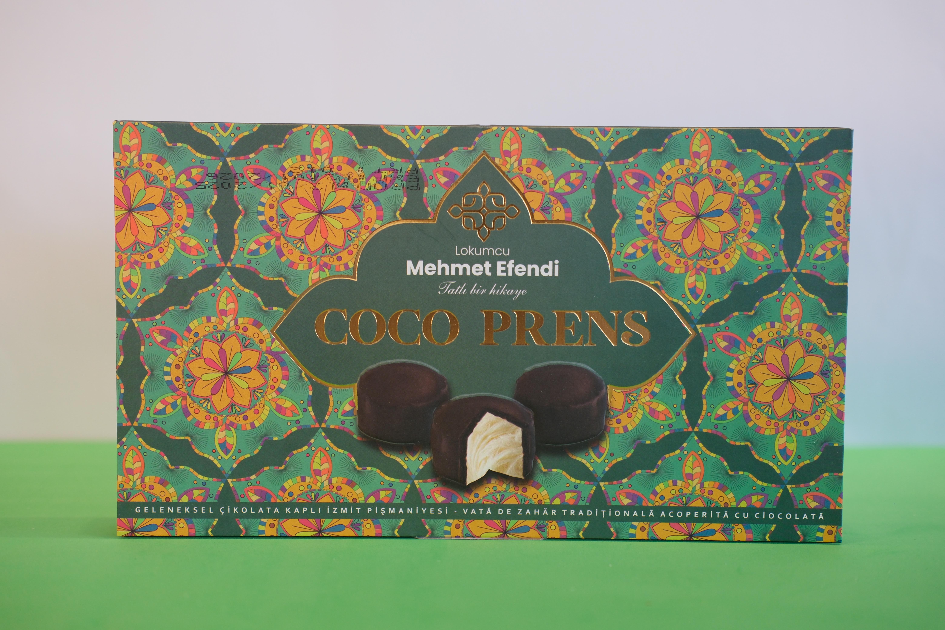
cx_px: 472
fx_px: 1391
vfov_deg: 25.5
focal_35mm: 53
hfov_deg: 37.5
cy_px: 315
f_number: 2
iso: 640
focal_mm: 35
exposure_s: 1/800
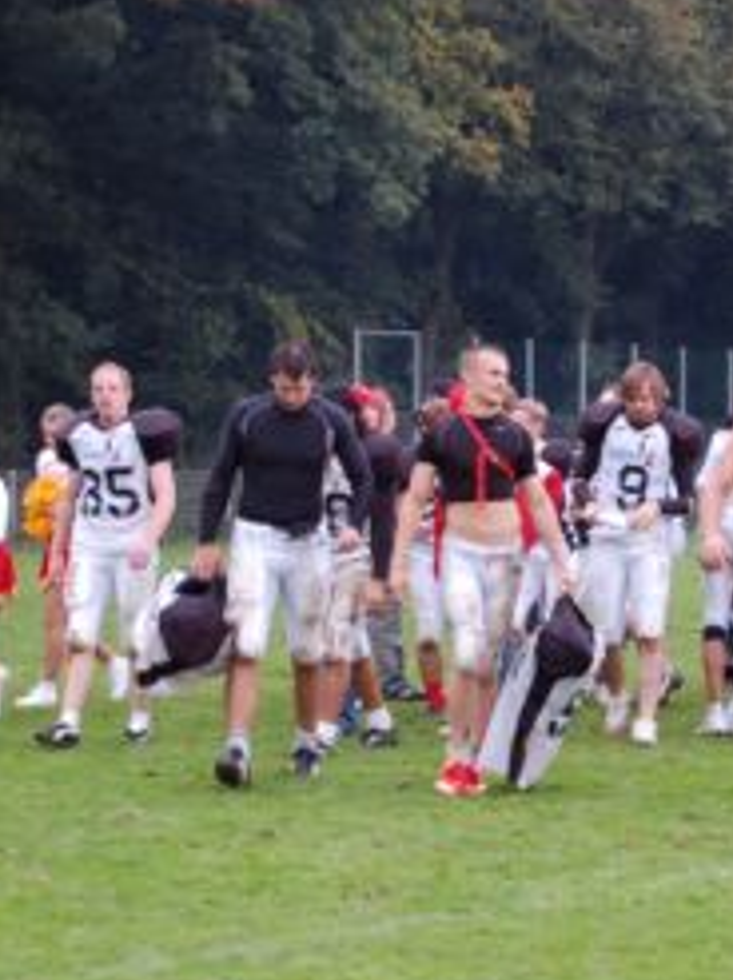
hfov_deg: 10.1
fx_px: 4126
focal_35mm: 146
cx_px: 635
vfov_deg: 13.5
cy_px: 490
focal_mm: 55
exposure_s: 1/80
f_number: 5.6
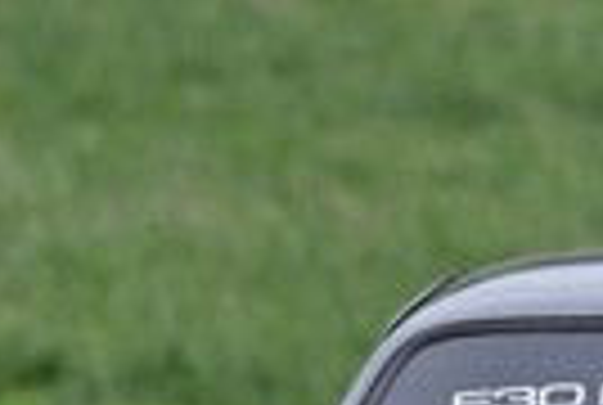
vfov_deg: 0.3
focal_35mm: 4291
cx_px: 1116
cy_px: 513
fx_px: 72034
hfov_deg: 0.5
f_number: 9
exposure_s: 1/640
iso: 2000
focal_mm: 480
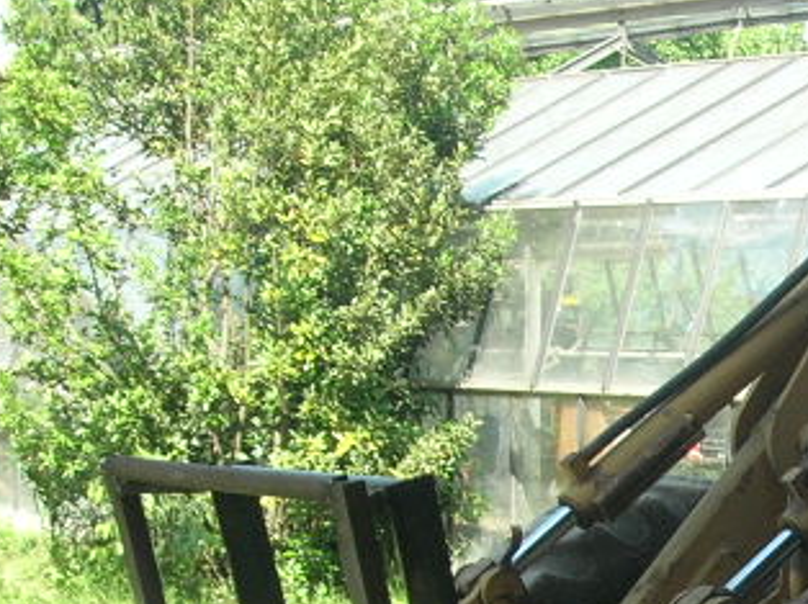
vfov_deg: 11.8
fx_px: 2892
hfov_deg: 15.1
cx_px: 1070
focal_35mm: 124
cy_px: 661
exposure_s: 1/149
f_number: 4.8
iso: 78
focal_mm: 7.8
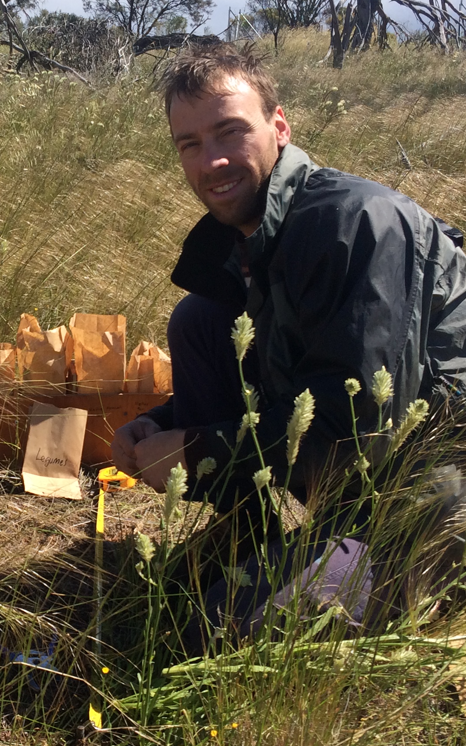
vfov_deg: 34.5
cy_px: 371
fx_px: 1199
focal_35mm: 59
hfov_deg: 21.4
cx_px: 33
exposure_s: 1/1642
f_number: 2.2
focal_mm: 4.15
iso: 32
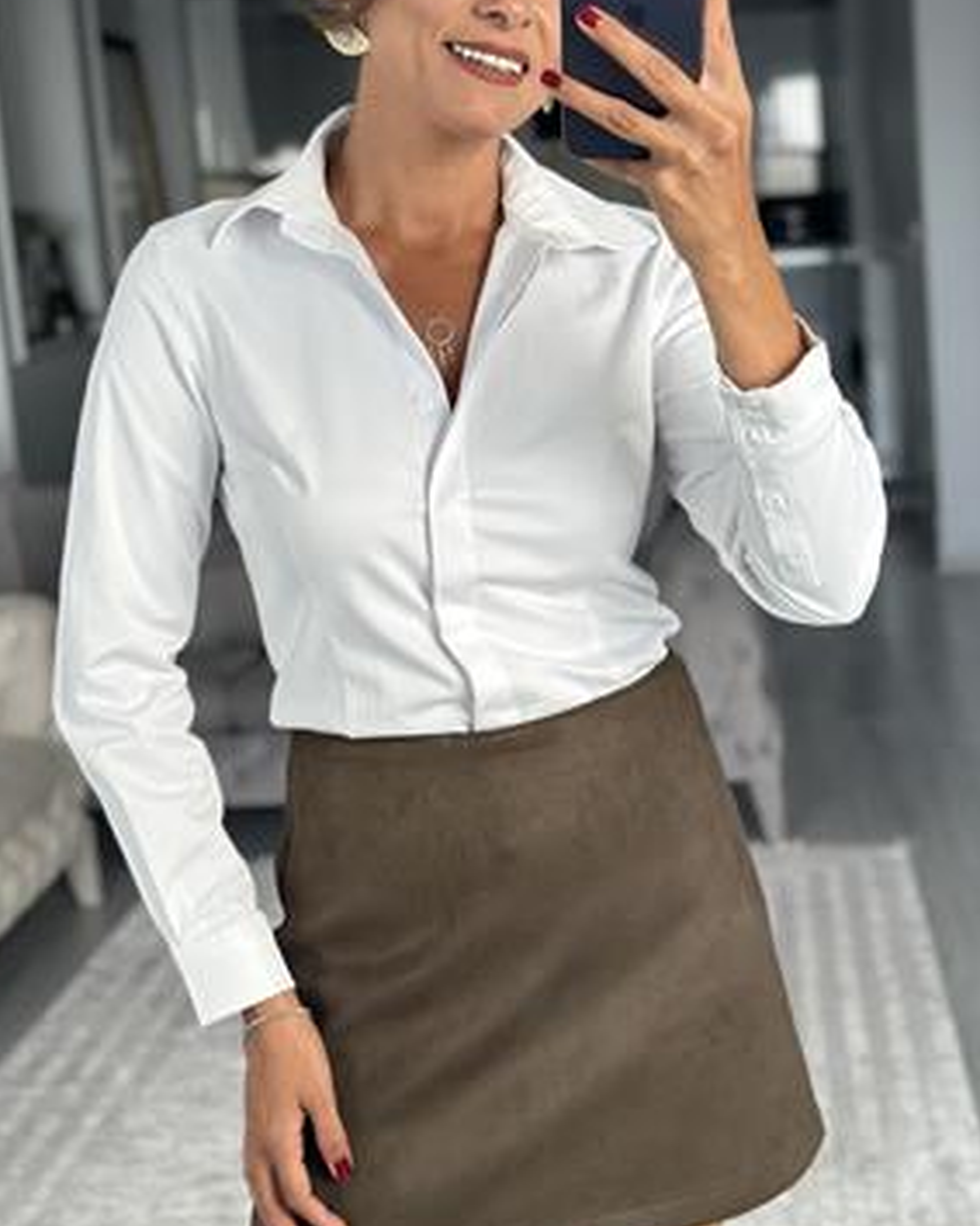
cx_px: 509
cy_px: 544
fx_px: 2430
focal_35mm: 67
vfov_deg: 28.3
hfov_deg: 22.8
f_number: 1.78
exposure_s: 1/121
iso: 125
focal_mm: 6.86
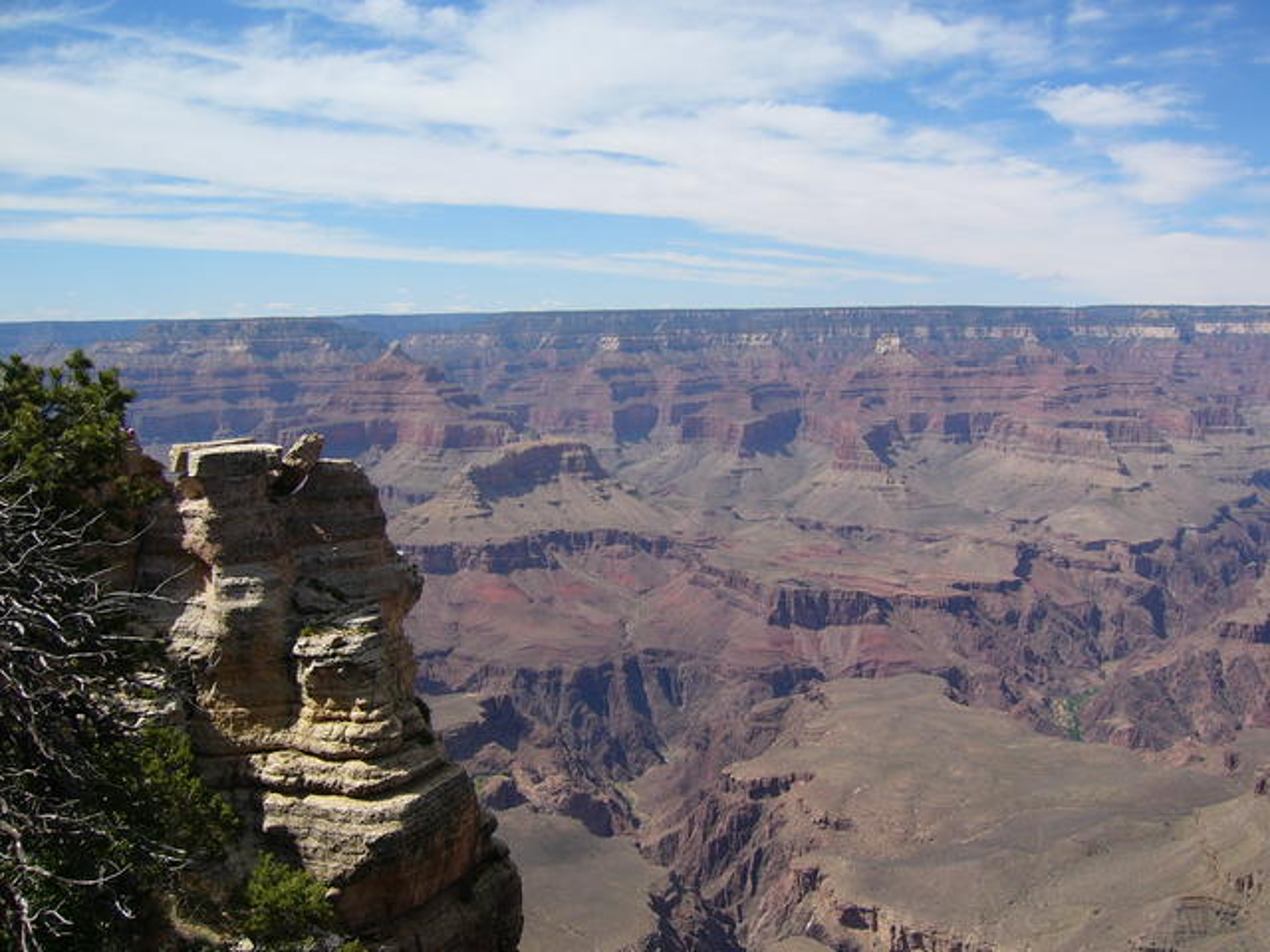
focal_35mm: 35
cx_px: 635
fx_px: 1284
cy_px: 476
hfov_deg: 52.6
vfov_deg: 40.7
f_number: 8
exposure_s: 1/200
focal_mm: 5.8
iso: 50
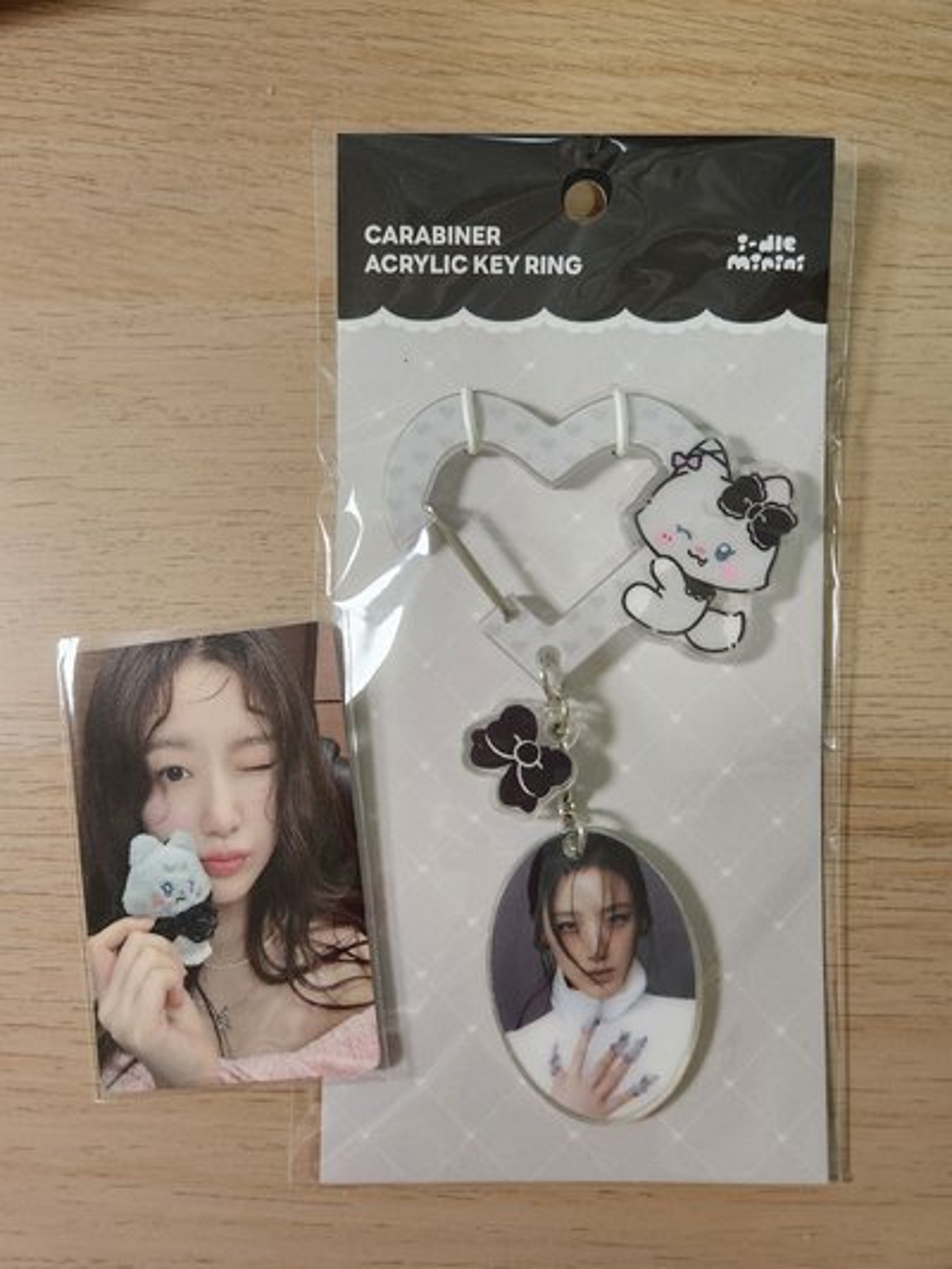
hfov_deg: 58.9
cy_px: 634
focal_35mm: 23
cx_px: 476
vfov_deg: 73.9
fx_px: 843
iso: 320
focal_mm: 5.4
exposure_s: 1/120
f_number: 1.8
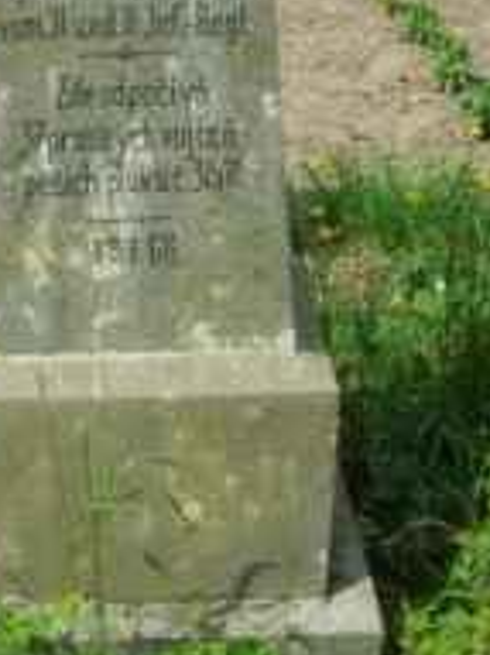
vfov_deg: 26.6
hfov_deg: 20.3
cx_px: 130
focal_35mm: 72
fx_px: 1360
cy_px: 137
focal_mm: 7
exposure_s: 1/800
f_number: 7.6
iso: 400
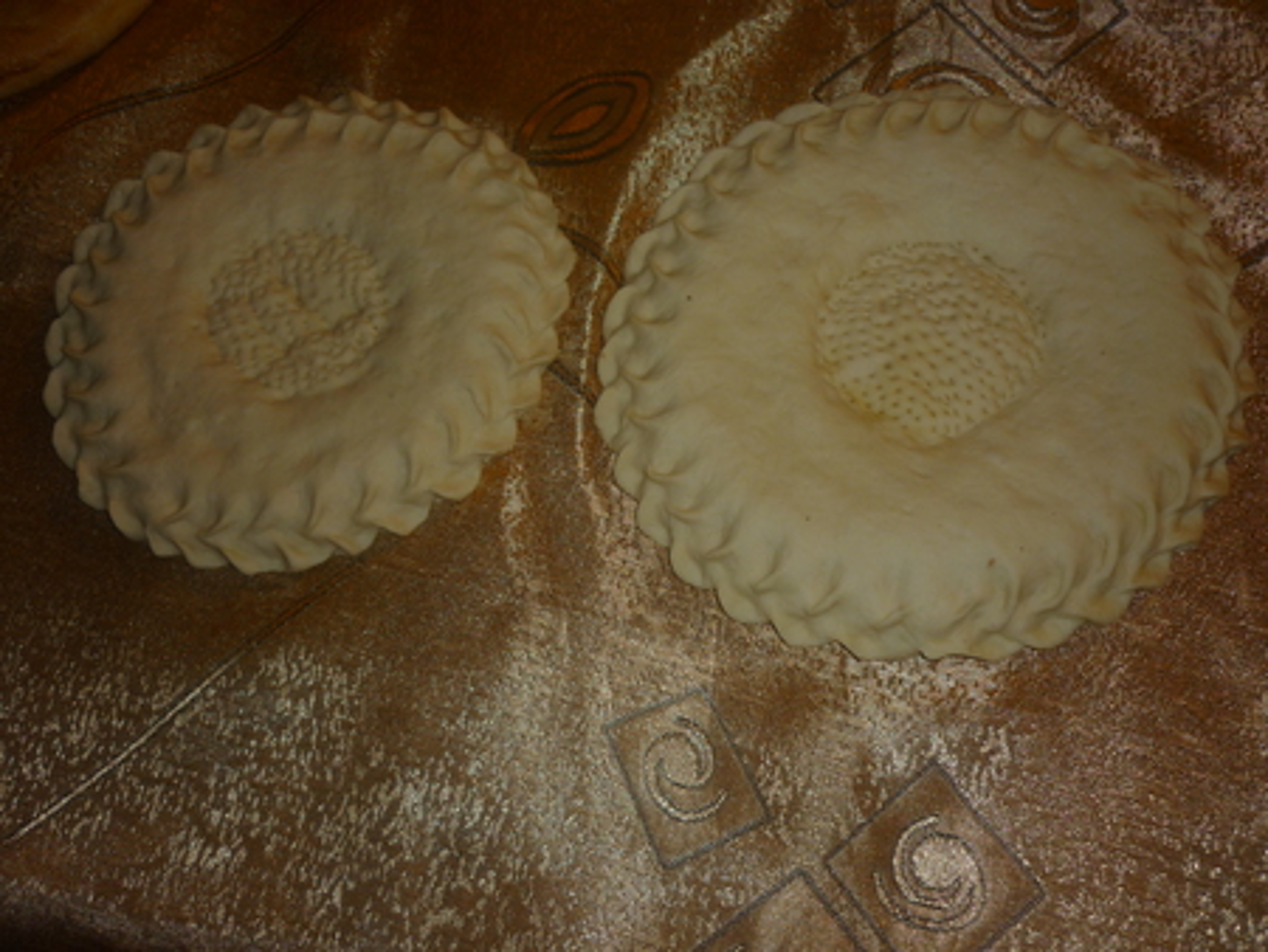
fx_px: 1209
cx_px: 634
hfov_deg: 55.3
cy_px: 476
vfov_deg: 43.0
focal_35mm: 33
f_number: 2.8
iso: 100
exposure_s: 1/30
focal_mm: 5.5
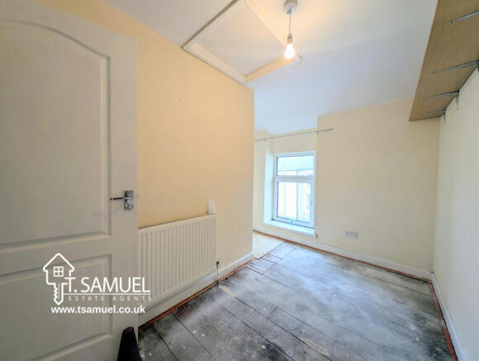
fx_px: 166
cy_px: 180
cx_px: 240
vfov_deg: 94.7
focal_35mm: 12
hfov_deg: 110.4
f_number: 1.95
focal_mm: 2.23
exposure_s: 1/100
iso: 64
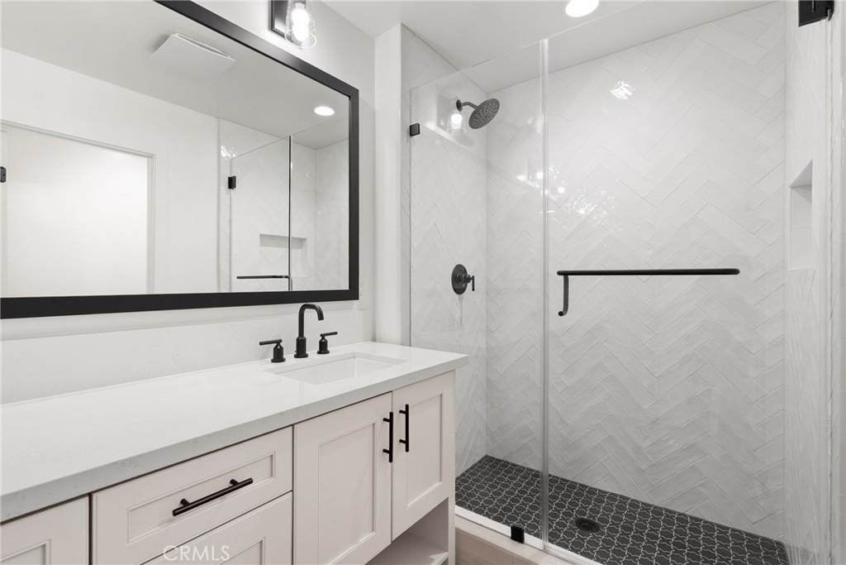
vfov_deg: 73.8
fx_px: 376
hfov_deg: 96.7
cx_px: 423
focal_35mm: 16
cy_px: 282
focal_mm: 16
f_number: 8
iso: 500
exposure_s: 1/6
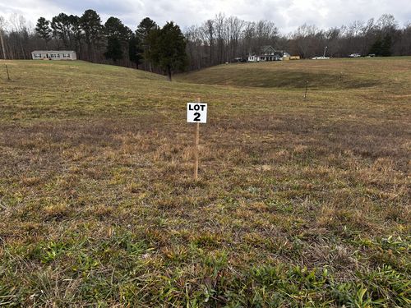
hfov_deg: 71.6
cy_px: 154
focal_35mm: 24
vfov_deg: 56.8
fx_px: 285
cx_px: 206
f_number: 1.78
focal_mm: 6.86
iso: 80
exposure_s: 1/650
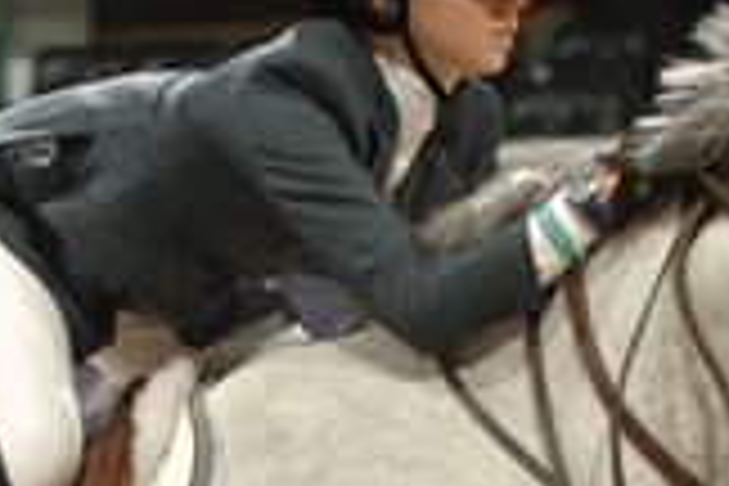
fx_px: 11724
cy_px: 655
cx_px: 374
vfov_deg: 2.4
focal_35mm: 579
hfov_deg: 3.6
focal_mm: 98
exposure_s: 1/250
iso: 320
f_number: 4.5
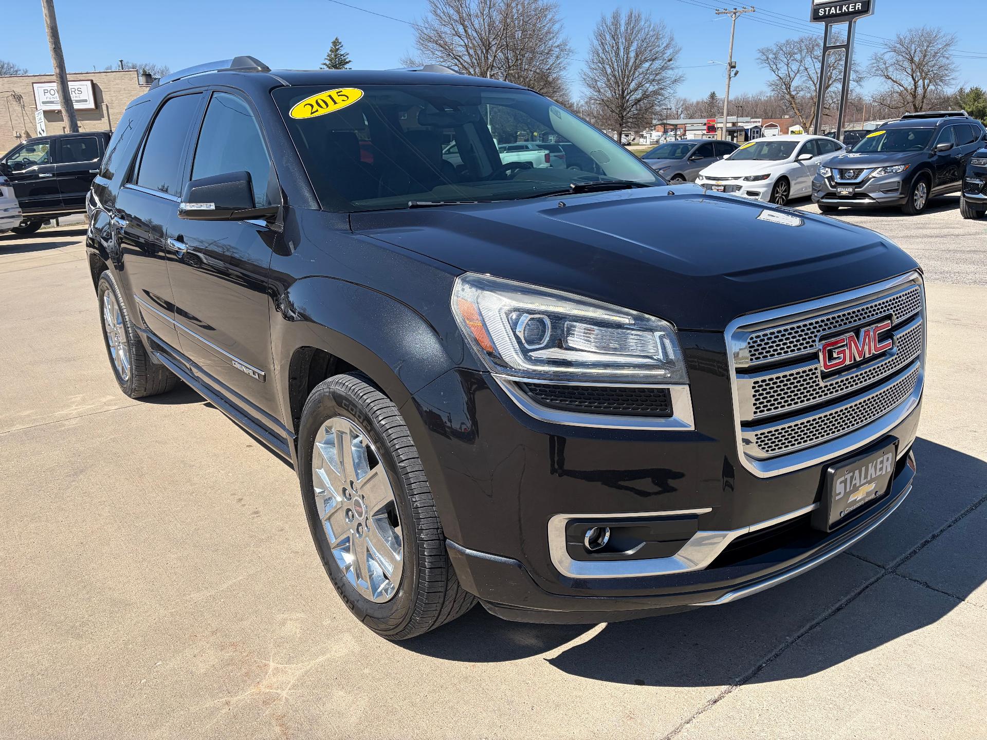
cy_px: 370
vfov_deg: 53.1
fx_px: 741
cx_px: 494
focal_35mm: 26
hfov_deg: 67.3
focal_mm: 5.96
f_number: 1.6
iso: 50
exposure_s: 1/2985
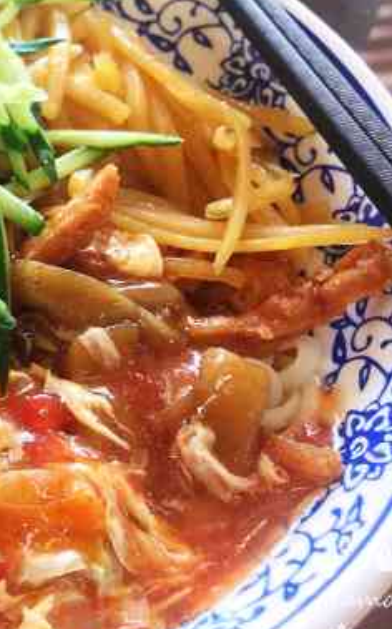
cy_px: 260
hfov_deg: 21.7
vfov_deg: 36.8
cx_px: -88
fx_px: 941
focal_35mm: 55
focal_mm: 3.99
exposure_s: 1/33
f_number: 1.8
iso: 20
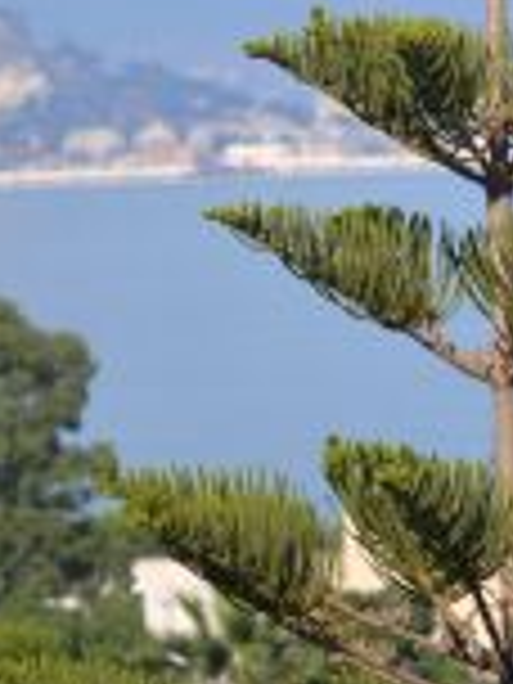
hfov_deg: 1.5
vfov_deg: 1.9
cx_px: 441
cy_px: -148
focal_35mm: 1023
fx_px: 20214
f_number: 5.6
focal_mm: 240
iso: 100
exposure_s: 1/500
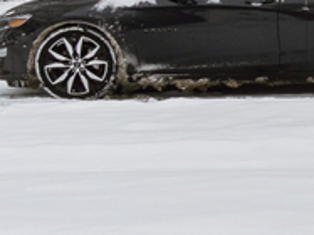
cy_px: 10
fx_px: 1133
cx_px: 722
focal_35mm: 125
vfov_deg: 11.7
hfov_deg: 12.7
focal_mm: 10
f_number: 9
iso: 100
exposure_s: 1/160
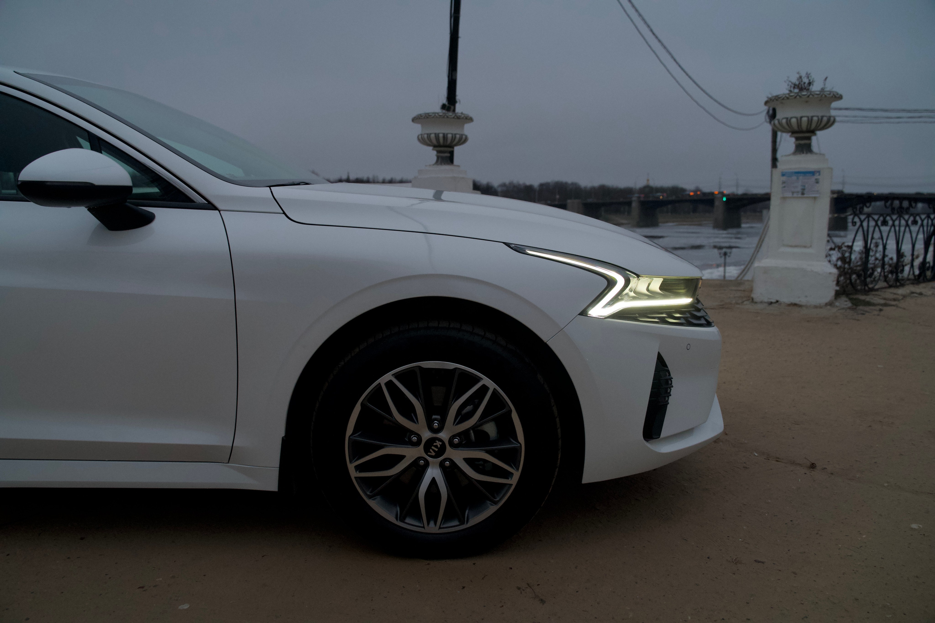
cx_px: 468
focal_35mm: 28
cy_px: 312
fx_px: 727
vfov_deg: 46.4
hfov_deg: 65.5
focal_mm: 28
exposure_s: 1/125
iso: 3200
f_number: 4.5
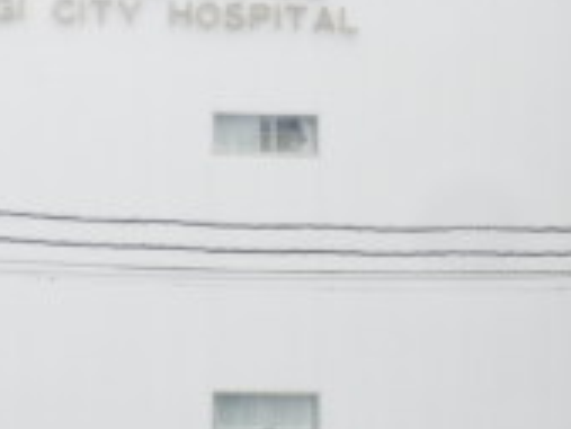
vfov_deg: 4.5
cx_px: 470
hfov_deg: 5.9
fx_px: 5497
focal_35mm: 333
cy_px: -47
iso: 100
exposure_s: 1/80
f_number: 5.1
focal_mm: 15.5
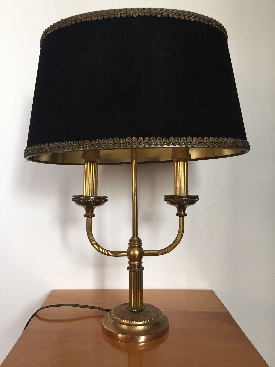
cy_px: 184
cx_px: 138
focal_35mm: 29
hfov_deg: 48.2
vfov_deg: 61.7
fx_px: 307
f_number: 2.2
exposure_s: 1/30
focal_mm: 4.15
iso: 50
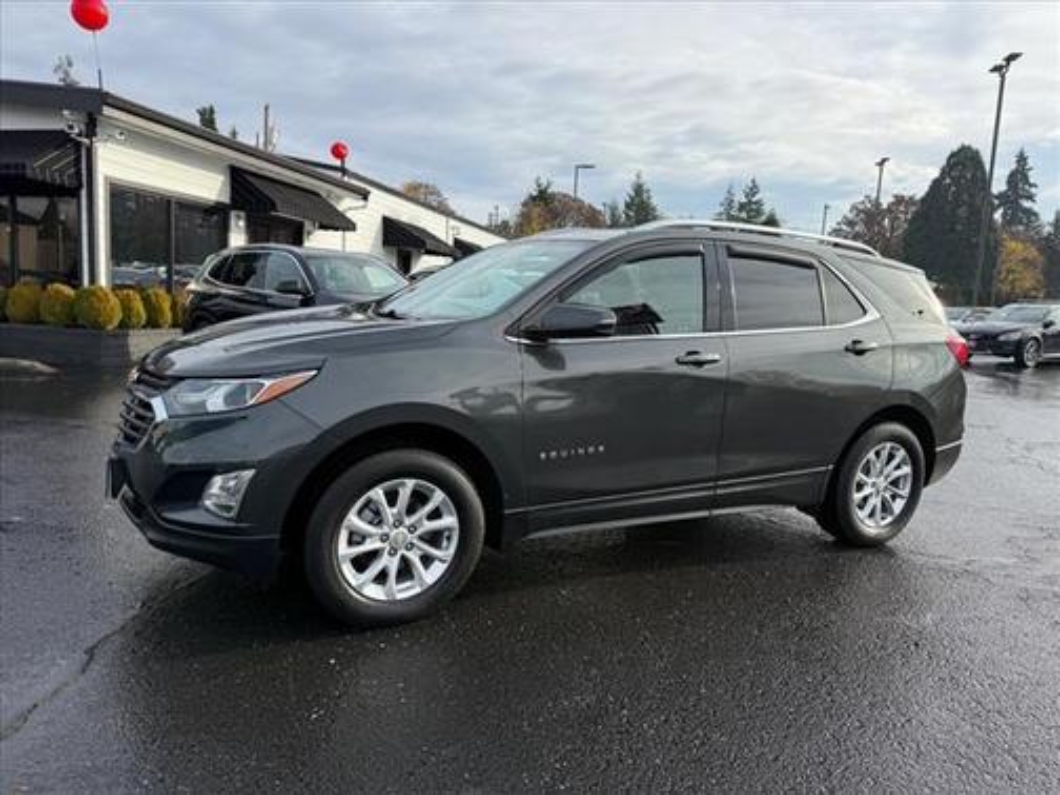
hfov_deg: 71.6
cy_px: 398
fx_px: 735
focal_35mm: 24
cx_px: 530
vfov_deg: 56.8
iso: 80
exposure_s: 1/2299
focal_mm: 6.76
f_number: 1.78
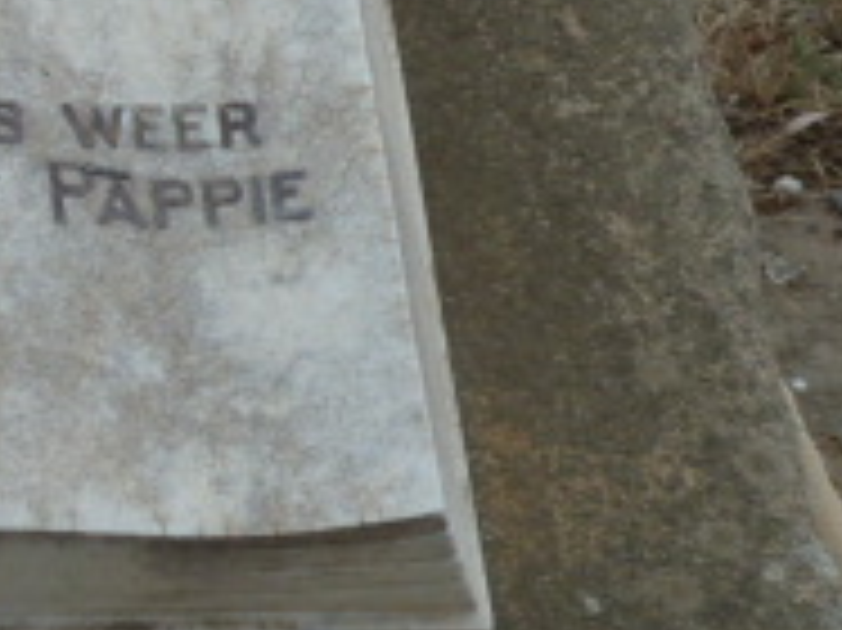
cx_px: -491
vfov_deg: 6.8
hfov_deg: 8.9
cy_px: -144
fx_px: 5251
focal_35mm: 216
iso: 80
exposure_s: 1/250
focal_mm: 10.3
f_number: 4
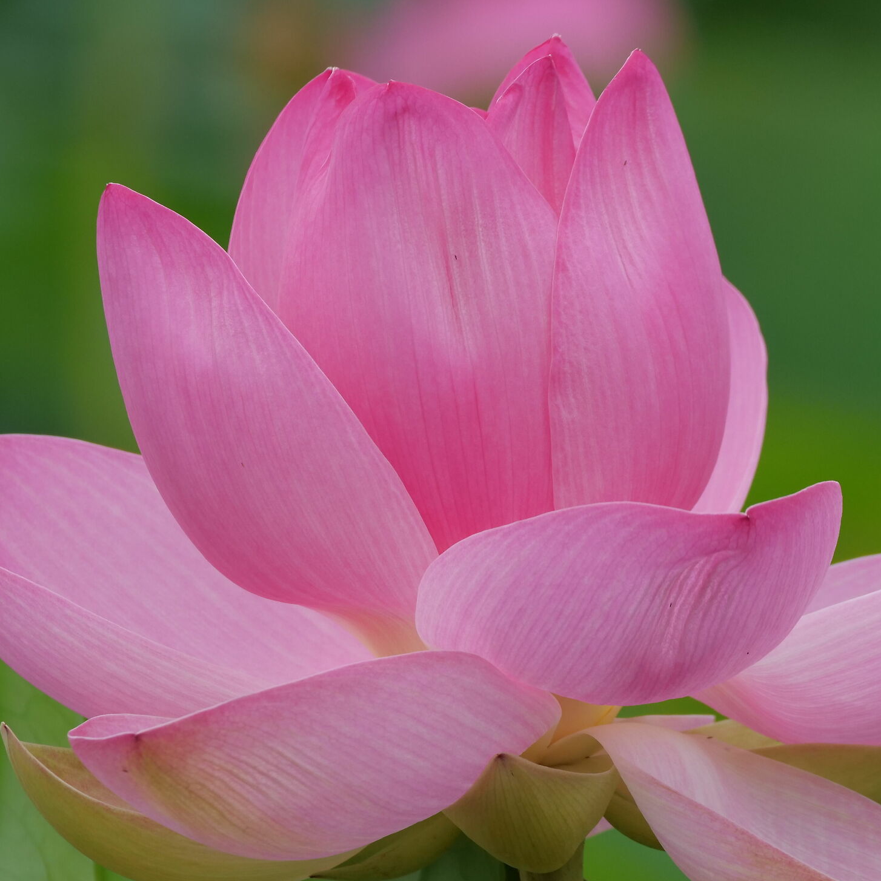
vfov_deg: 1.5
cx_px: 533
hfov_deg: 1.5
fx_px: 33603
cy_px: 452
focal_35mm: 1167
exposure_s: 1/320
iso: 400
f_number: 8
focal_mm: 400
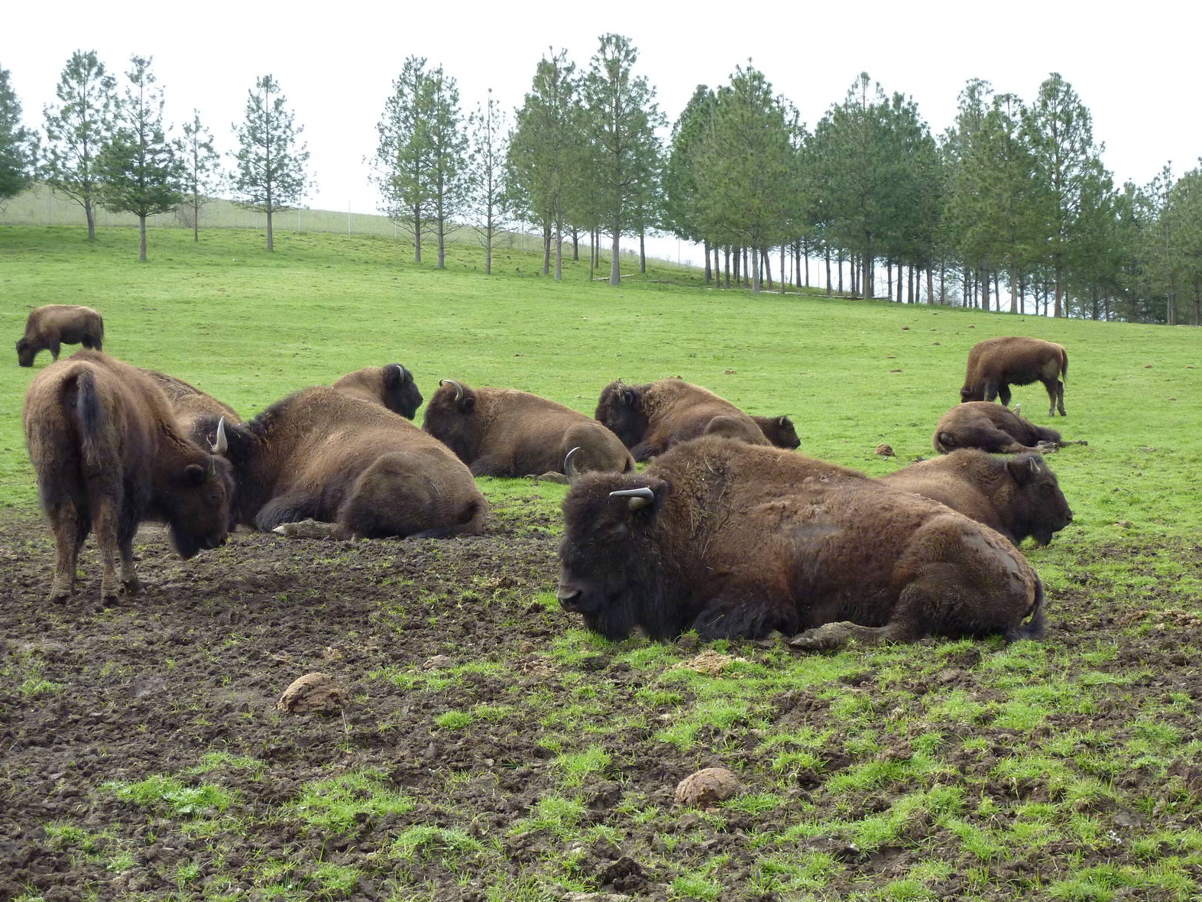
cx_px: 602
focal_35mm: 60
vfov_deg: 24.4
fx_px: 2084
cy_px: 451
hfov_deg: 32.2
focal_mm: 9.7
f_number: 3.9
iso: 250
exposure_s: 1/500
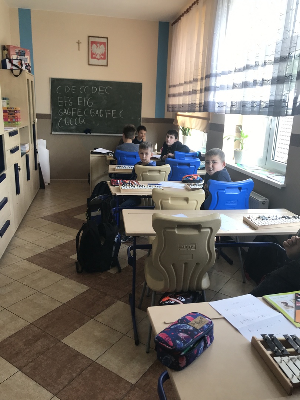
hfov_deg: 49.7
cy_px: 200
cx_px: 150
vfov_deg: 63.4
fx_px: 324
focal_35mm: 28
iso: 40
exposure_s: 1/100
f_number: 1.8
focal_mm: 3.99
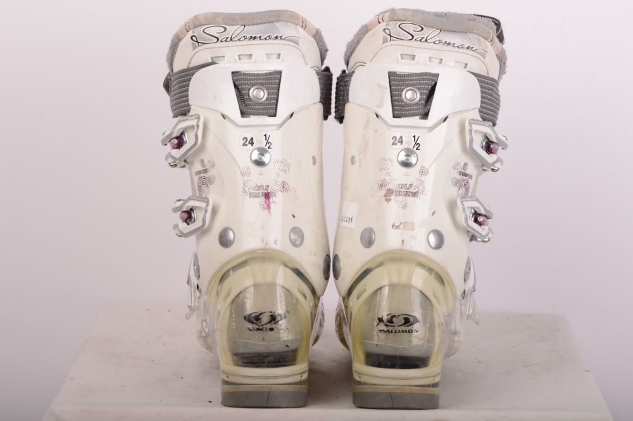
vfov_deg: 10.1
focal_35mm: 135
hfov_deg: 15.2
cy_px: 210
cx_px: 316
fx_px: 2372
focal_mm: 90
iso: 400
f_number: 14
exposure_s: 1/200
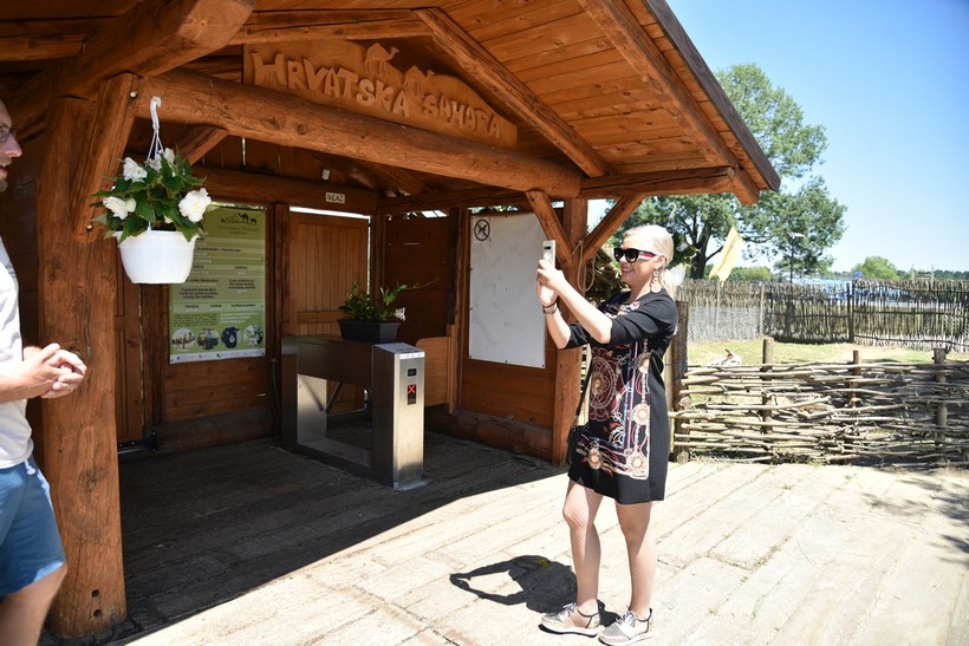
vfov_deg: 53.2
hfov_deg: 73.7
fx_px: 646
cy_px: 323
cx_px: 484
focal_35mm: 24
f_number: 4
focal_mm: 24
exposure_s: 1/640
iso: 200
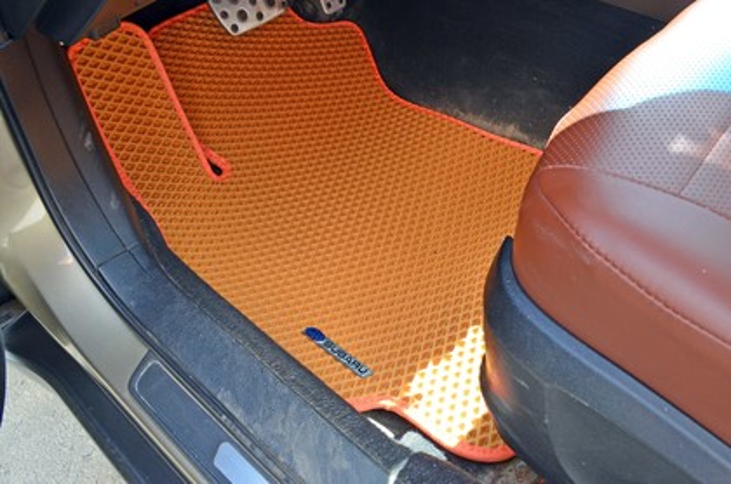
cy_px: 242
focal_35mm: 30
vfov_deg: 43.4
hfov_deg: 62.0
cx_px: 366
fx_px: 608
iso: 400
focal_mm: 20
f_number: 9.5
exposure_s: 1/45
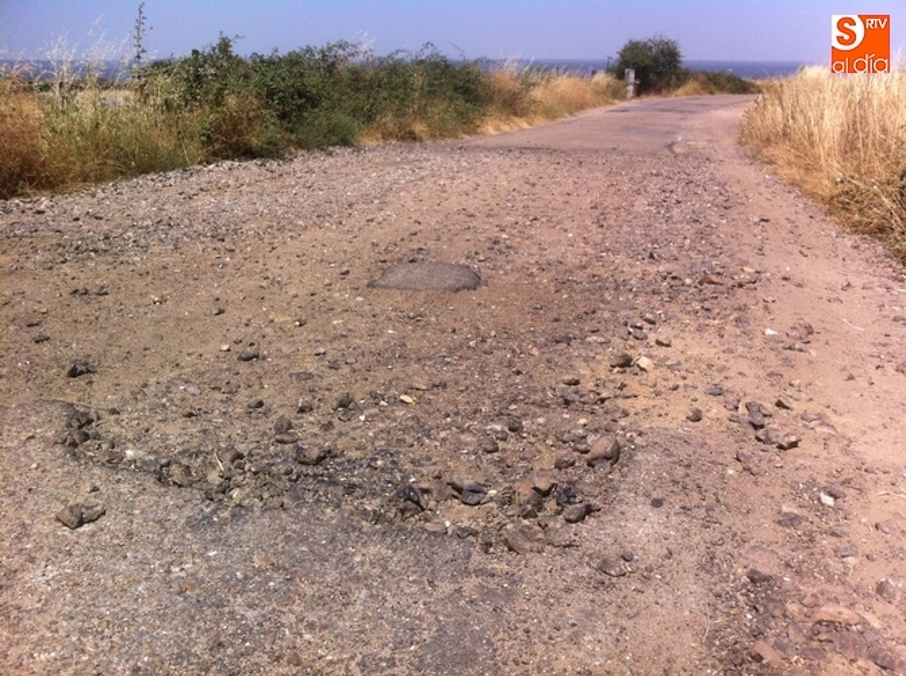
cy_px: 338
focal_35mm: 35
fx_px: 914
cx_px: 453
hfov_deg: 52.7
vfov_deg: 40.6
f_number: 2.8
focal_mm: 3.85
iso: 80
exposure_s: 1/2011
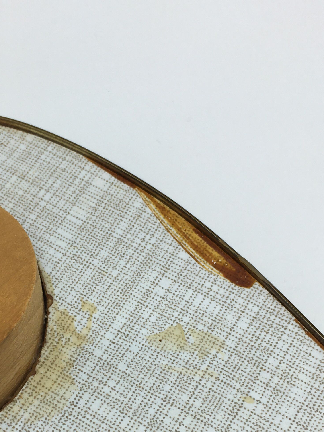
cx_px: 89
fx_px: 749
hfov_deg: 24.2
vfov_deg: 31.4
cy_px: 344
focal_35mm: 60
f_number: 2.2
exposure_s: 1/265
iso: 25
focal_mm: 4.15
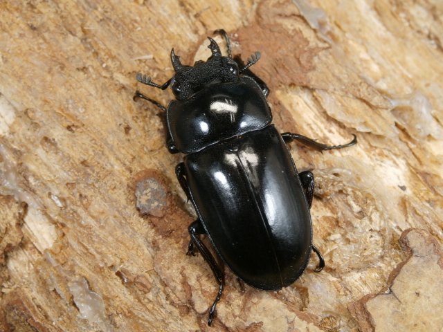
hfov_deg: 29.0
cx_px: 222
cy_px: 166
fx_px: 857
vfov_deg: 21.9
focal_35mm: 67
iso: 200
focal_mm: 11.86
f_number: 4.3
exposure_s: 1/80
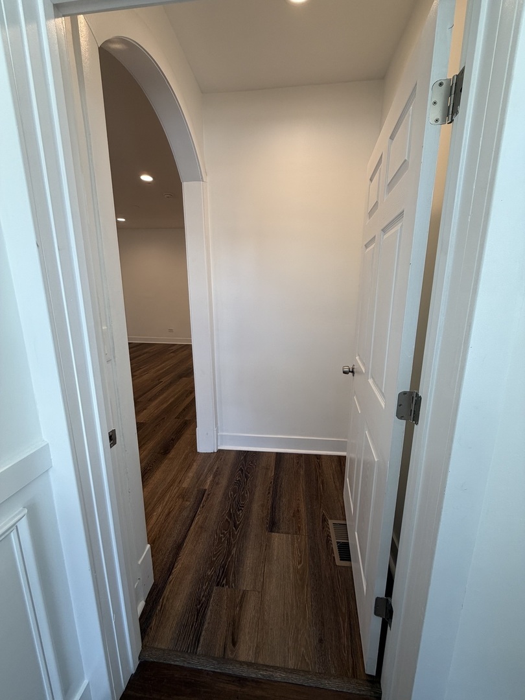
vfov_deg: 102.1
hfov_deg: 85.7
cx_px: 262
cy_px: 350
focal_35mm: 14
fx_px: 283
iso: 80
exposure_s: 1/120
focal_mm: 2.22
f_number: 2.2
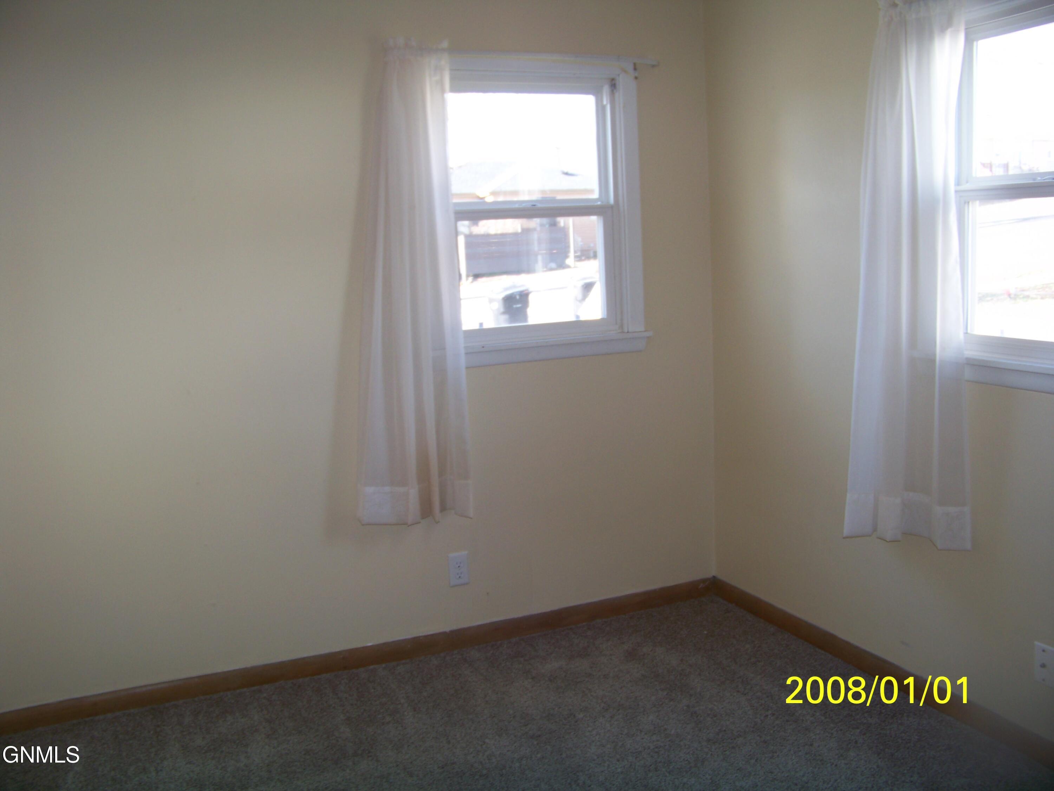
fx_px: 1005
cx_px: 527
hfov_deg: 55.4
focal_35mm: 33
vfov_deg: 42.9
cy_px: 396
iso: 64
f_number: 2.8
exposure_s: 1/30
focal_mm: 5.85
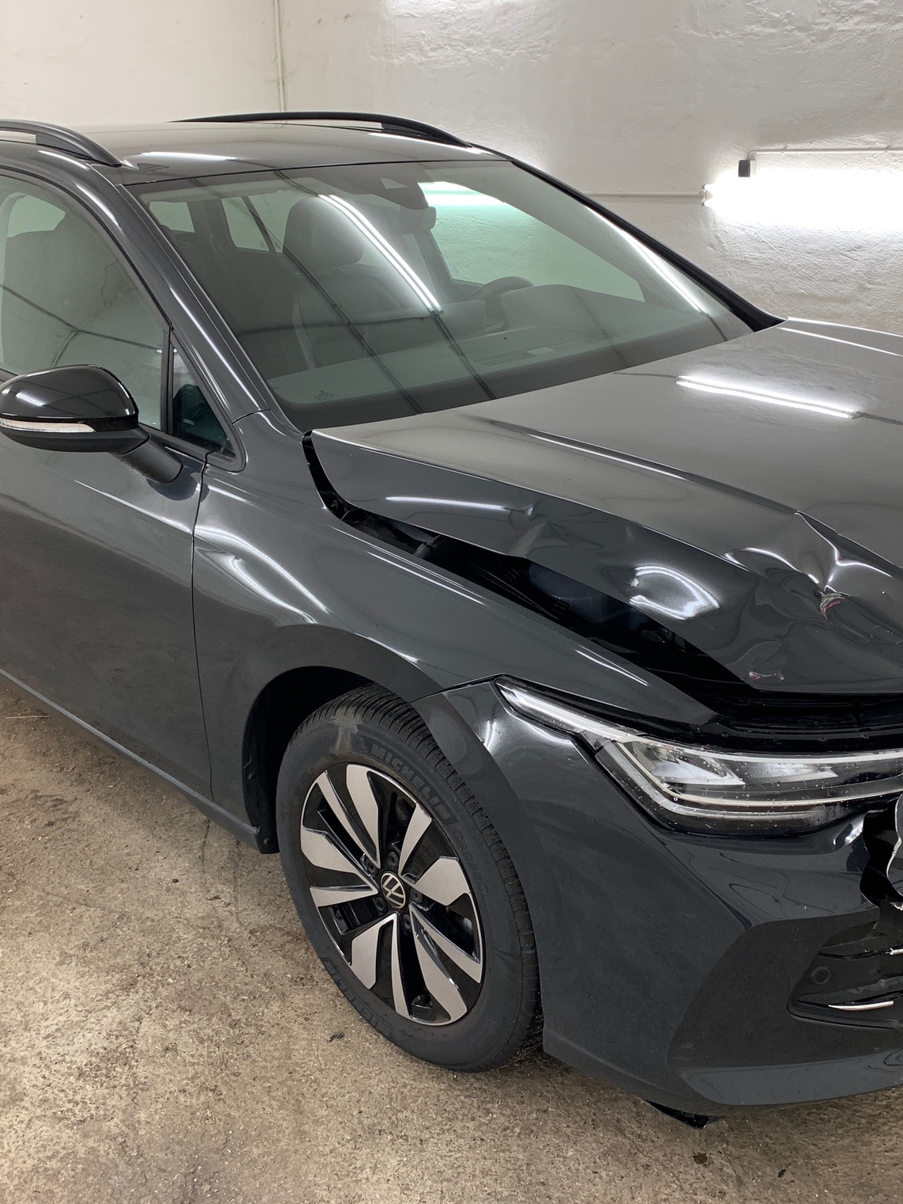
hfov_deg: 40.7
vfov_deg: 52.6
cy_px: 602
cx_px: 491
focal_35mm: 35
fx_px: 1217
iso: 64
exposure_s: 1/50
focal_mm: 4.25
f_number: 1.8
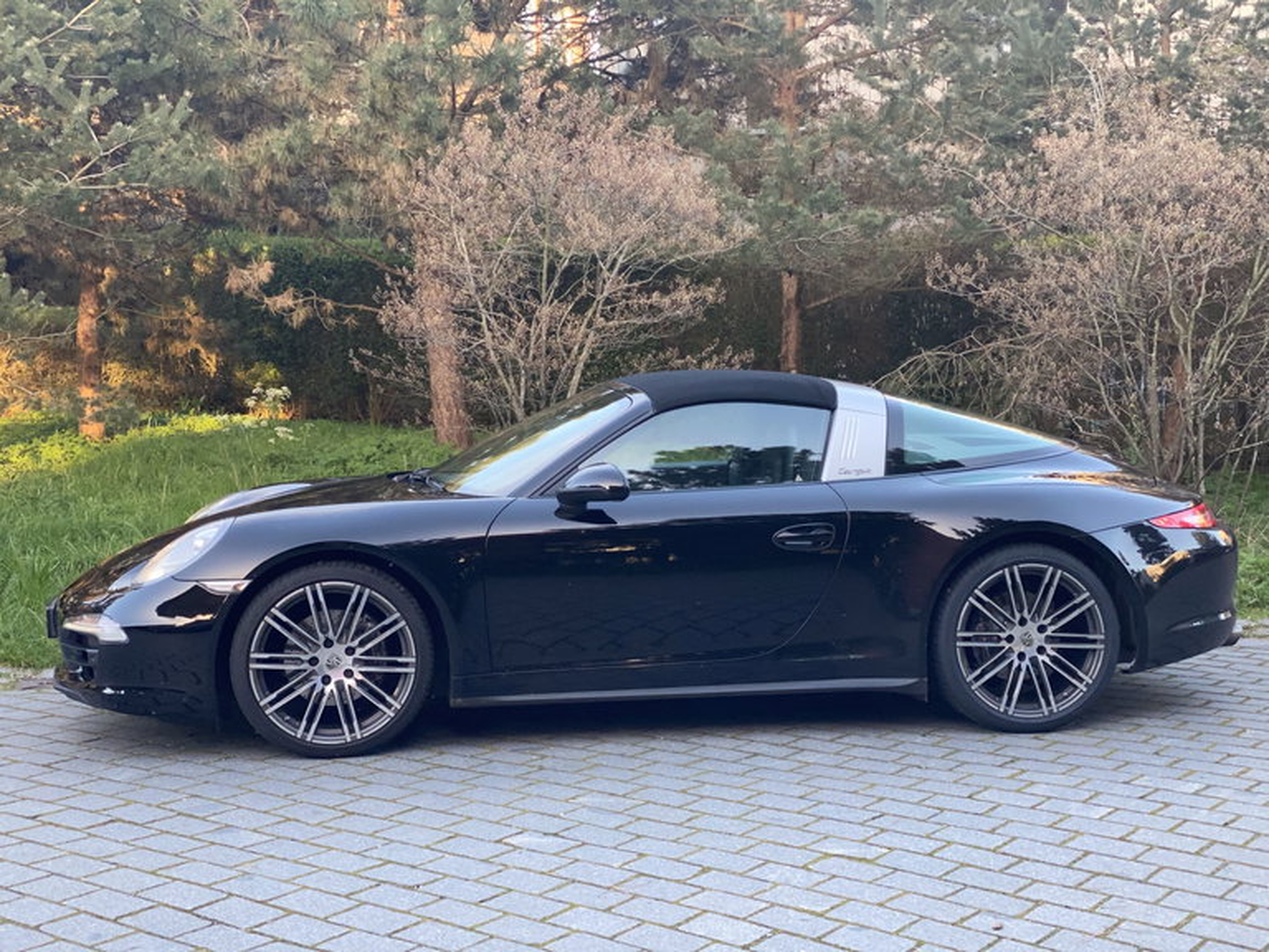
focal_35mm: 52
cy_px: 476
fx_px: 1906
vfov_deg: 28.0
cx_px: 634
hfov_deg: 36.8
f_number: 2
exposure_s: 1/122
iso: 80
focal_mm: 6
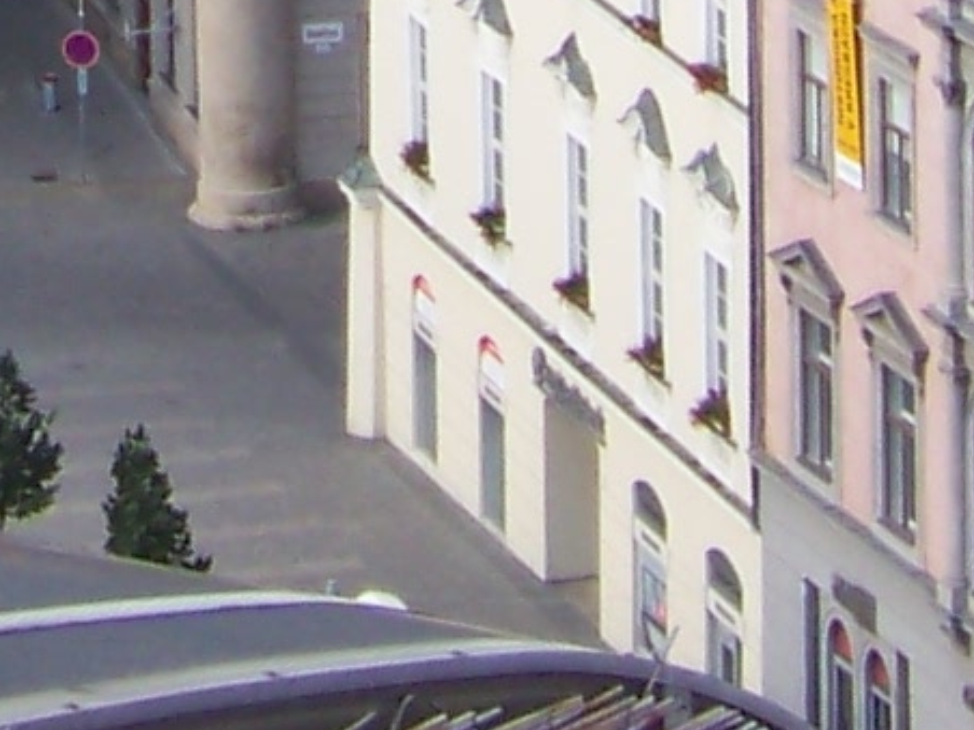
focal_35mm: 260
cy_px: -1445
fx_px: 7316
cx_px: -211
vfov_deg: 5.4
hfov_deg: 7.5
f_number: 2.8
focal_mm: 5.85
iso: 64
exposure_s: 1/320
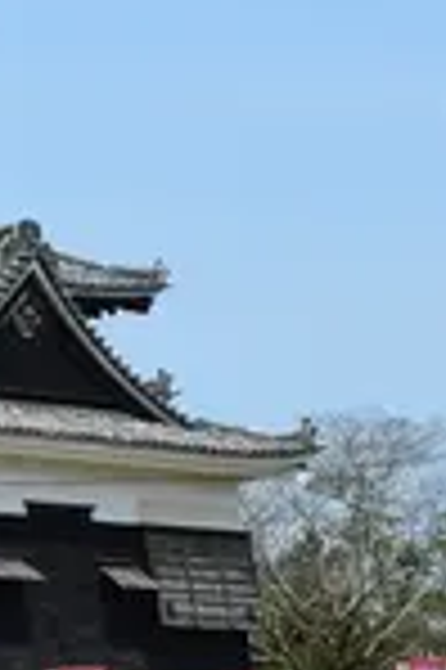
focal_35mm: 118
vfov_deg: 17.1
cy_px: 49
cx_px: -167
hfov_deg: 11.2
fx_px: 2198
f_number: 10
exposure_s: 1/250
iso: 200
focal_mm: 26
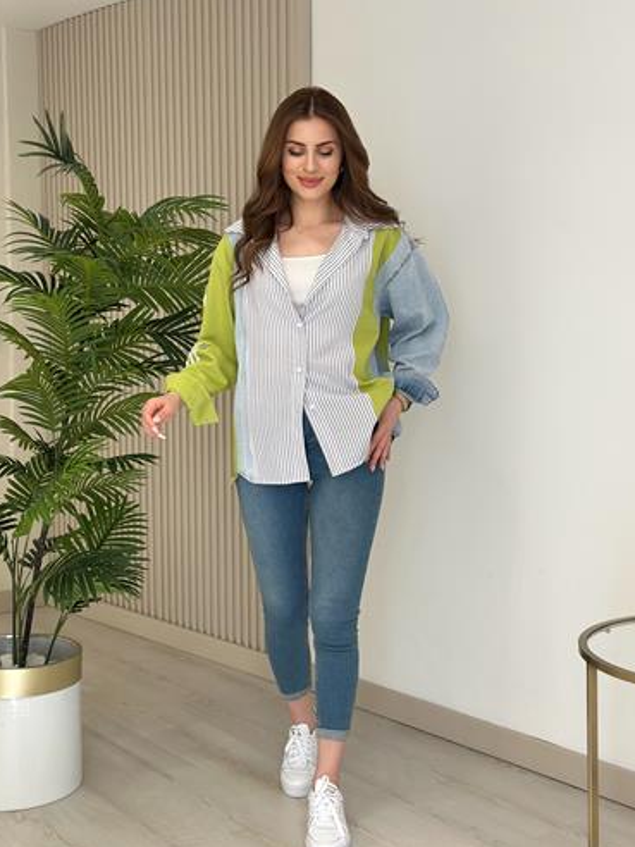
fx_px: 1272
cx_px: 332
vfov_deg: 36.8
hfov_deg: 28.0
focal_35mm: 52
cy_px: 417
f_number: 1.78
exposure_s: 1/489
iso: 80
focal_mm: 6.86
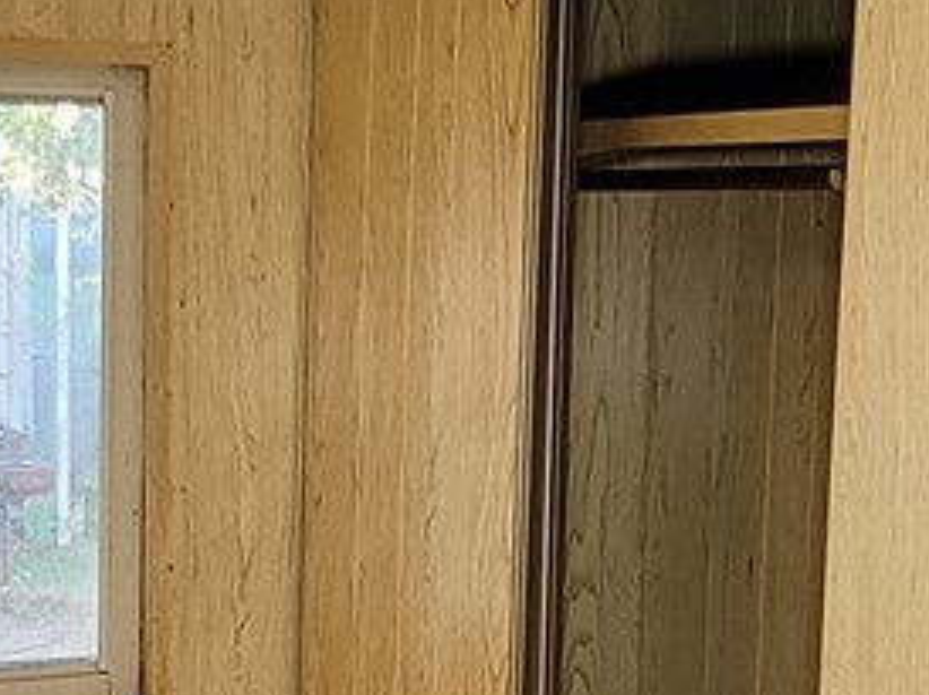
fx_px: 2038
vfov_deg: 19.2
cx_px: 122
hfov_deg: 25.0
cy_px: 529
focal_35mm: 76
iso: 125
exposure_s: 1/60
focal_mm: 2.2
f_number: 2.2
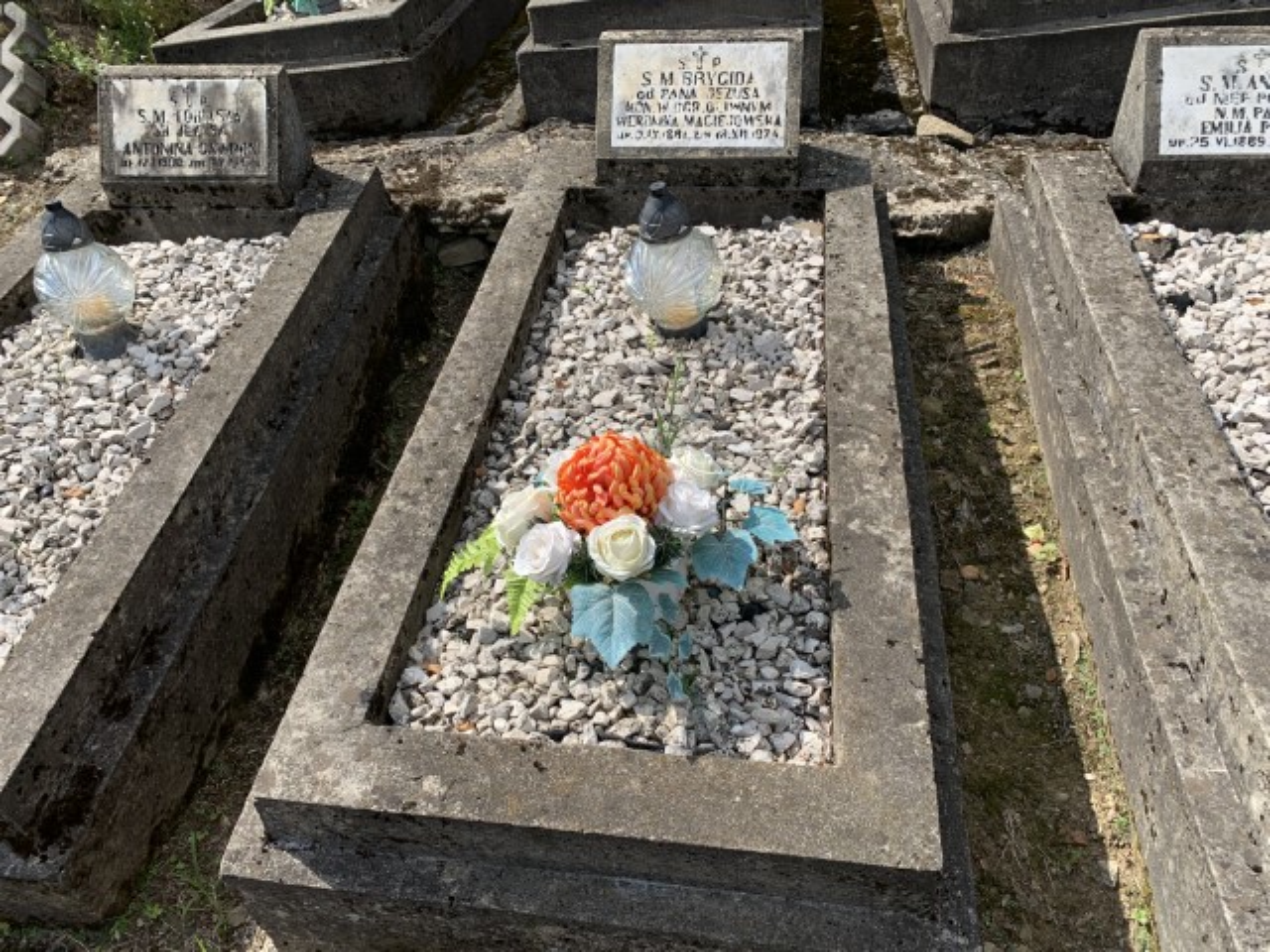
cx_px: 635
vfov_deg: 53.1
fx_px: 954
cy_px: 476
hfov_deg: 67.3
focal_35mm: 26
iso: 25
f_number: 1.8
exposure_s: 1/1845
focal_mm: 4.25
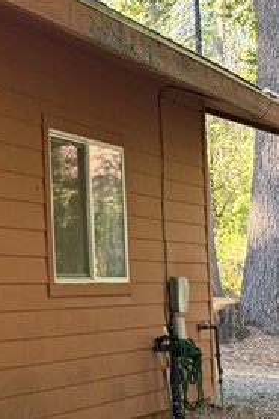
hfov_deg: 12.2
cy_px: 324
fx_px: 1071
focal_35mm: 92
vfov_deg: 21.9
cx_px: -369
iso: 200
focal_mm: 6.76
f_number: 1.78
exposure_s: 1/236
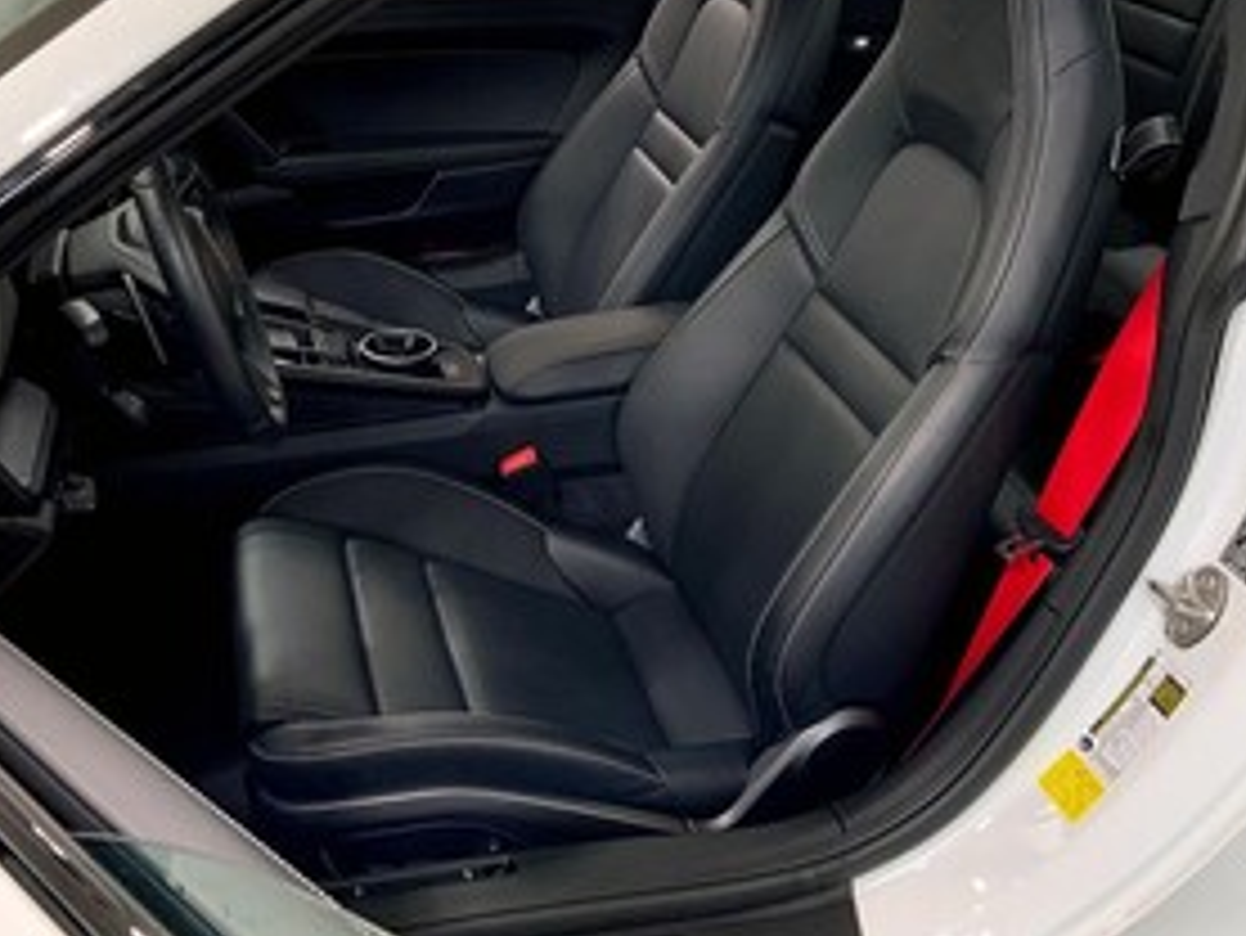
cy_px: 353
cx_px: 535
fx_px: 1584
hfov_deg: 42.8
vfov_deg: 32.7
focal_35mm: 44
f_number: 1.8
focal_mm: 3
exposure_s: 1/122
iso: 40
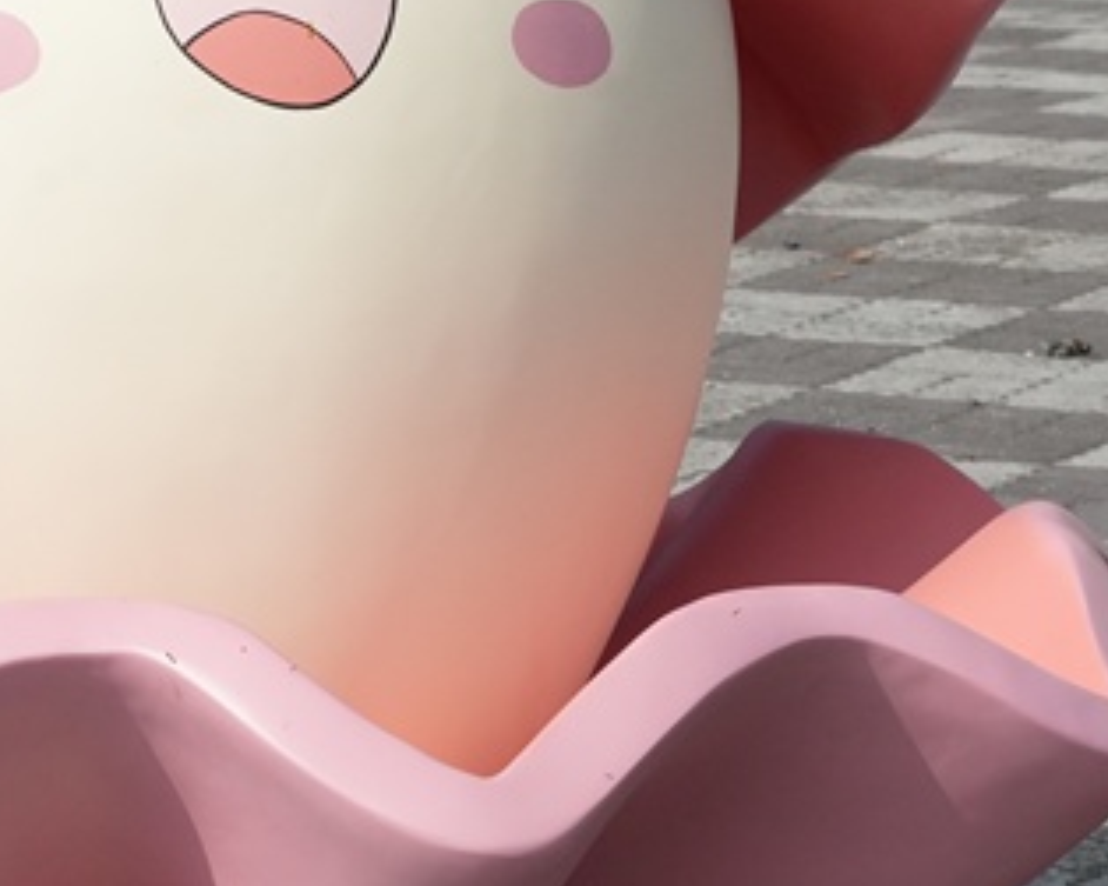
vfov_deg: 7.5
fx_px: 6781
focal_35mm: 207
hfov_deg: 9.3
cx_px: 183
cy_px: 199
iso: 2000
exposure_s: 1/5000
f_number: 11
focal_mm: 67.6
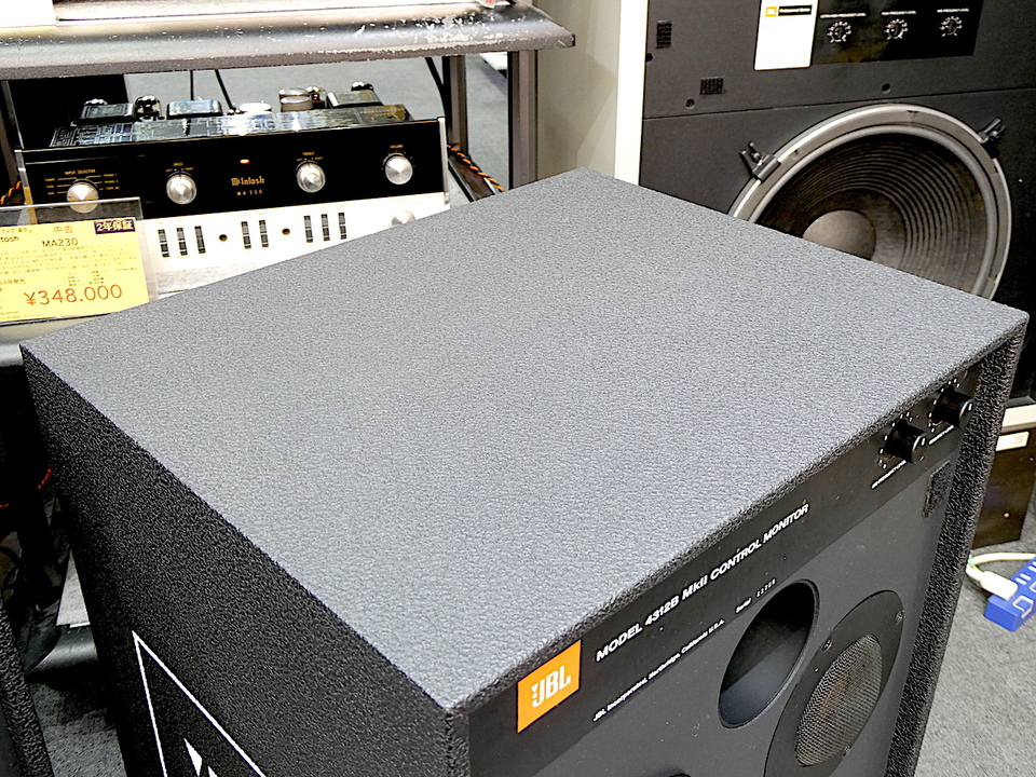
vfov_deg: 40.7
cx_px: 518
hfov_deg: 52.6
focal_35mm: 35
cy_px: 388
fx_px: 1047
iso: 200
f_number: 3.7
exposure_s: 1/5
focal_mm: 6.3
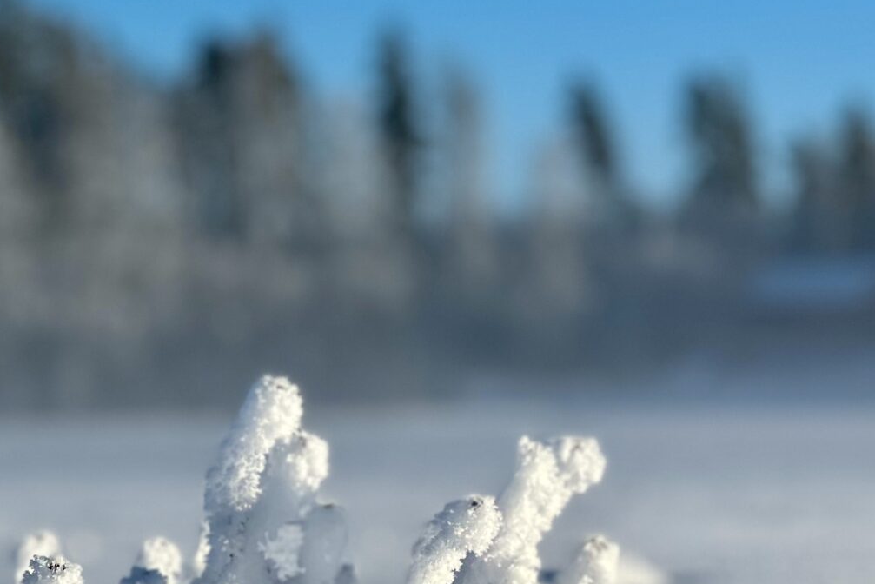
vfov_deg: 8.6
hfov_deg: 12.9
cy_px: 506
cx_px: 466
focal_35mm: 159
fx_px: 3865
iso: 32
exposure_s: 1/1000
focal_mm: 9
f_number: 2.8
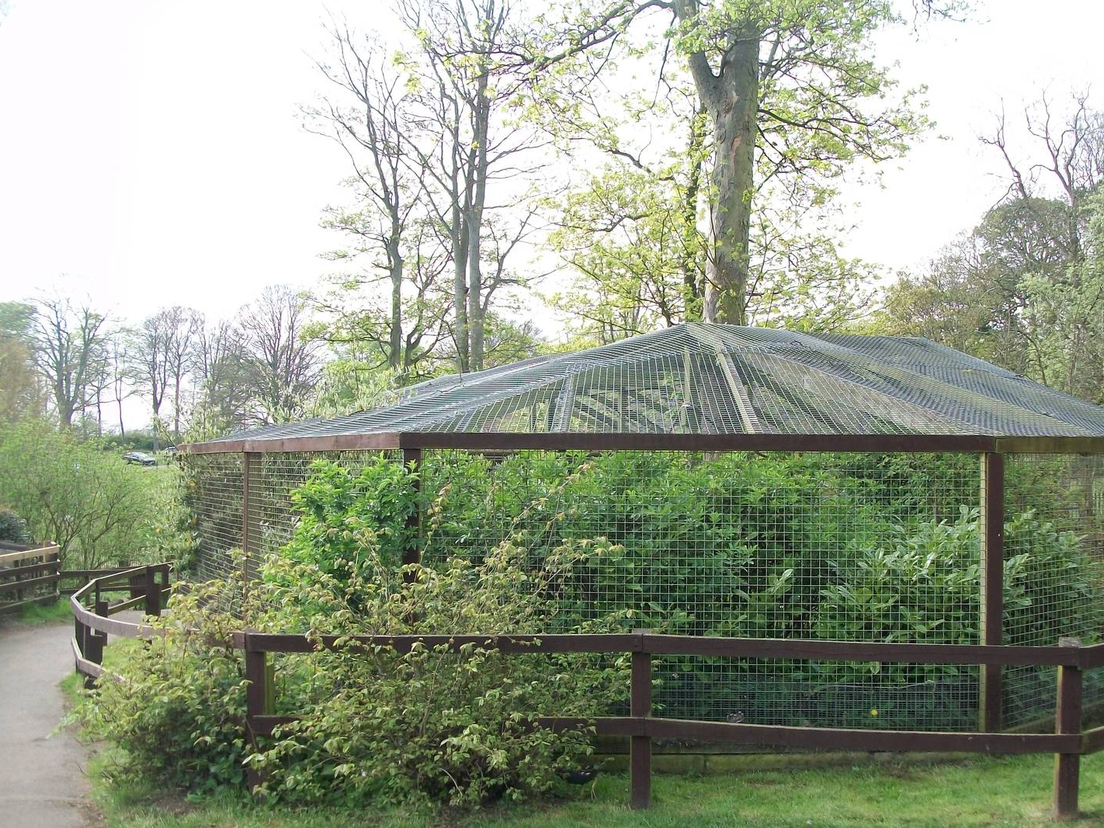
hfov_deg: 51.2
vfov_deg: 39.7
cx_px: 617
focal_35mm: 36
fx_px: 1148
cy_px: 431
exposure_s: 1/200
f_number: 2.9
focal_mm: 5.7
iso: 80
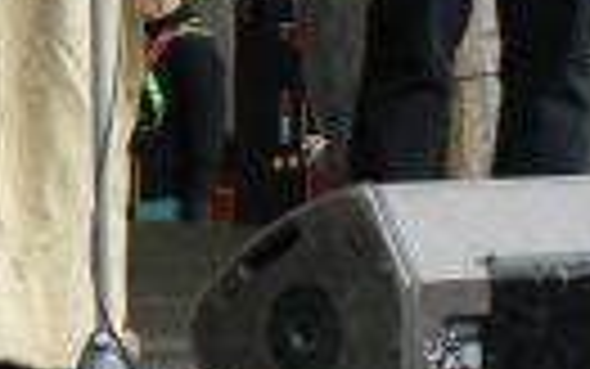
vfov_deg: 2.8
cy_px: -160
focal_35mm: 461
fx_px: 7416
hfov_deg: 4.5
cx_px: -36
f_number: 5.6
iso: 80
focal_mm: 19
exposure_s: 1/160
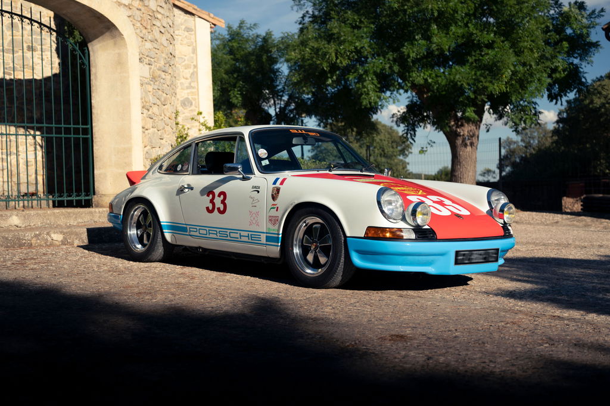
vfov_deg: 26.9
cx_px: 305
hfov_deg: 39.6
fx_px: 847
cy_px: 203
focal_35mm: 50
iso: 100
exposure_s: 1/800
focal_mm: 50
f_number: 3.5
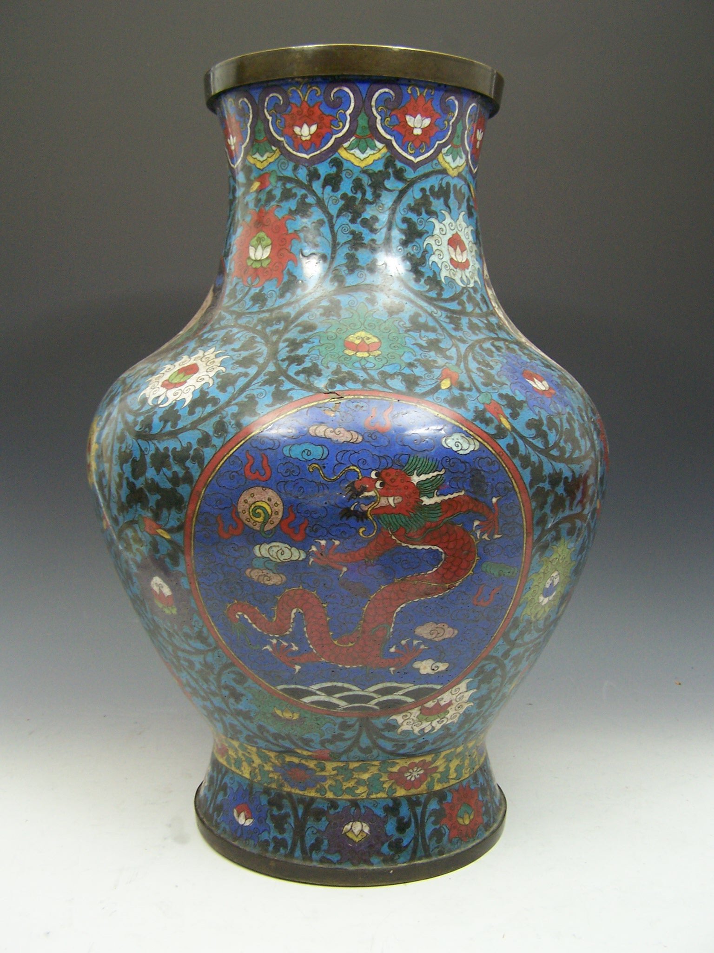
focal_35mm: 38
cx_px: 357
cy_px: 476
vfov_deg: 49.0
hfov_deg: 37.7
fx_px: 1045
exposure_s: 1/20
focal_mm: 6.3
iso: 140
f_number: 2.8
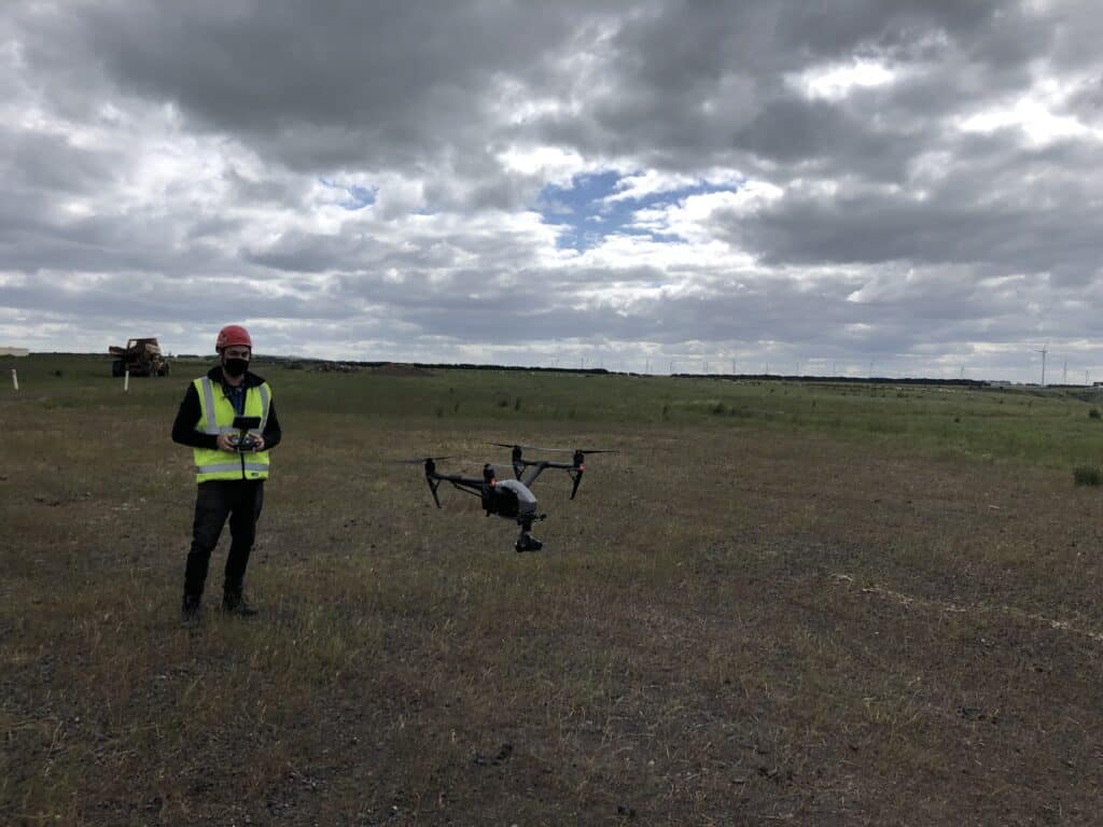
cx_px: 552
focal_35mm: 28
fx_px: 892
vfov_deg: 49.7
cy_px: 414
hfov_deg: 63.4
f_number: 1.8
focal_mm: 3.99
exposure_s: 1/3436
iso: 20
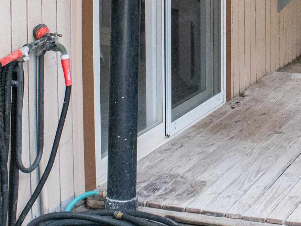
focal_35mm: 99
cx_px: 321
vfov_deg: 14.1
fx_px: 861
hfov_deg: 19.1
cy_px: -98
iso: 1600
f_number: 6.3
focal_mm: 15
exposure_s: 1/160
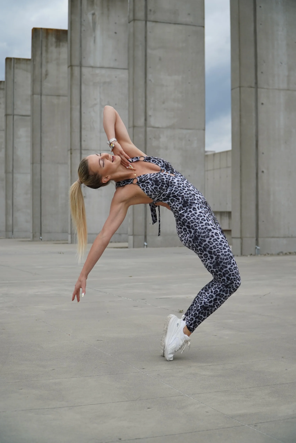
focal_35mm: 55
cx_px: 148
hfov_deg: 24.6
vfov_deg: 36.2
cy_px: 222
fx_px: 678
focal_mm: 37
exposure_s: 1/2000
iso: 320
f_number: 4
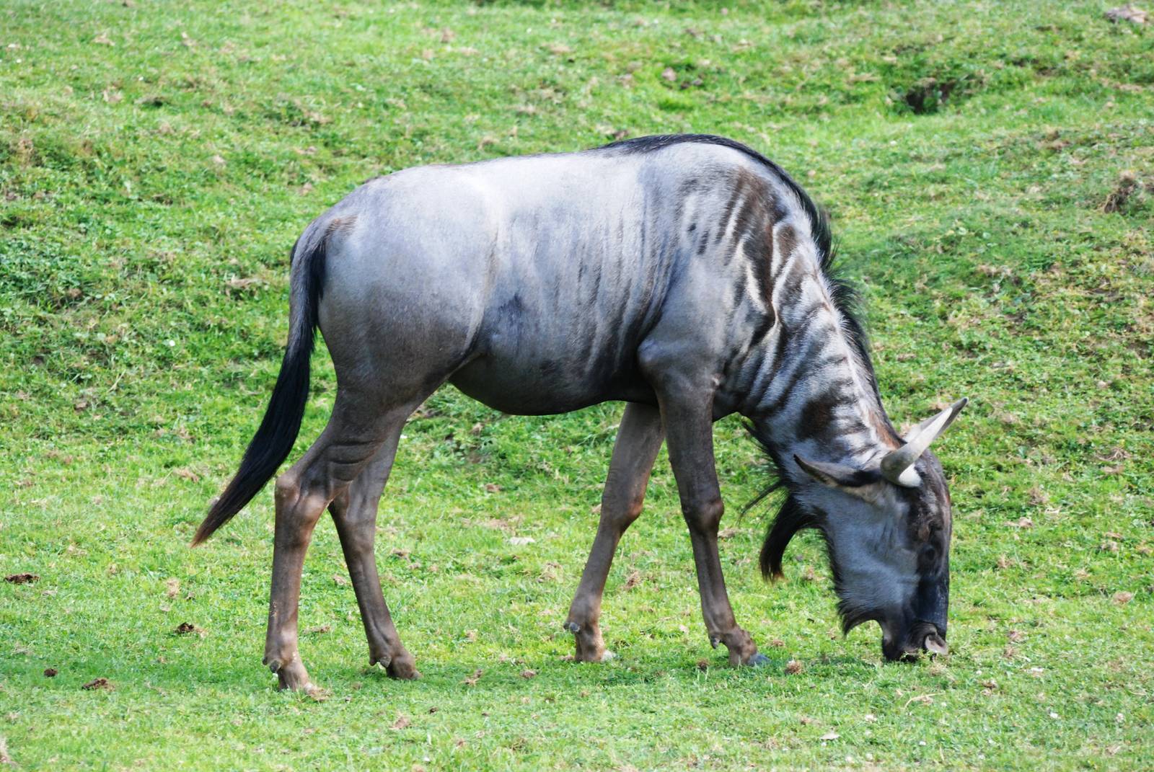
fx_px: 6499
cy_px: 386
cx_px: 577
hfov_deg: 10.1
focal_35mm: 202
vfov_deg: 6.8
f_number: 5.6
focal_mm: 135
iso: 1000
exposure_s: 1/500
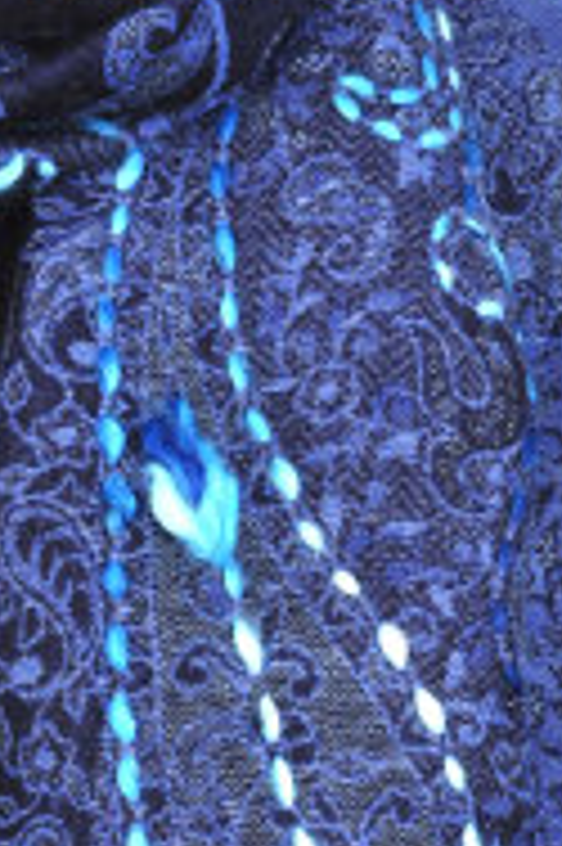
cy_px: 684
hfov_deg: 6.8
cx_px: -182
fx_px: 4668
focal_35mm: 199
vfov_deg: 10.3
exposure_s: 1/100
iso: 200
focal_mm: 50
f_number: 10
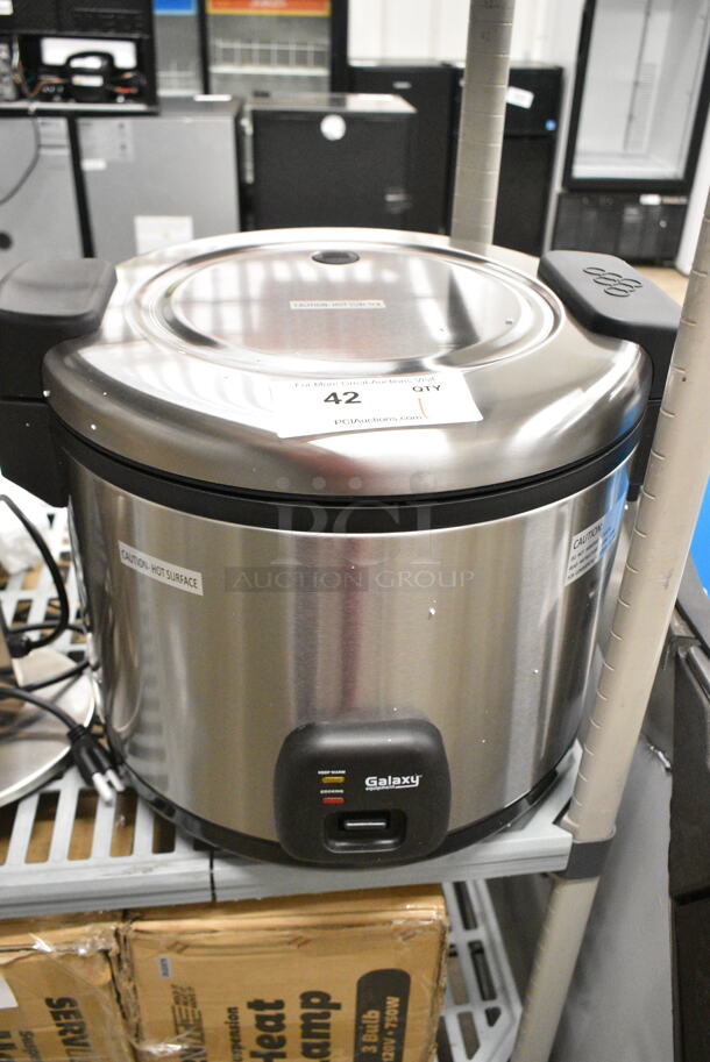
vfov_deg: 59.5
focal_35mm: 32
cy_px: 531
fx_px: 930
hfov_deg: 41.8
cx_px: 355
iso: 6400
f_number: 5.6
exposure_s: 1/125
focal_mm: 21
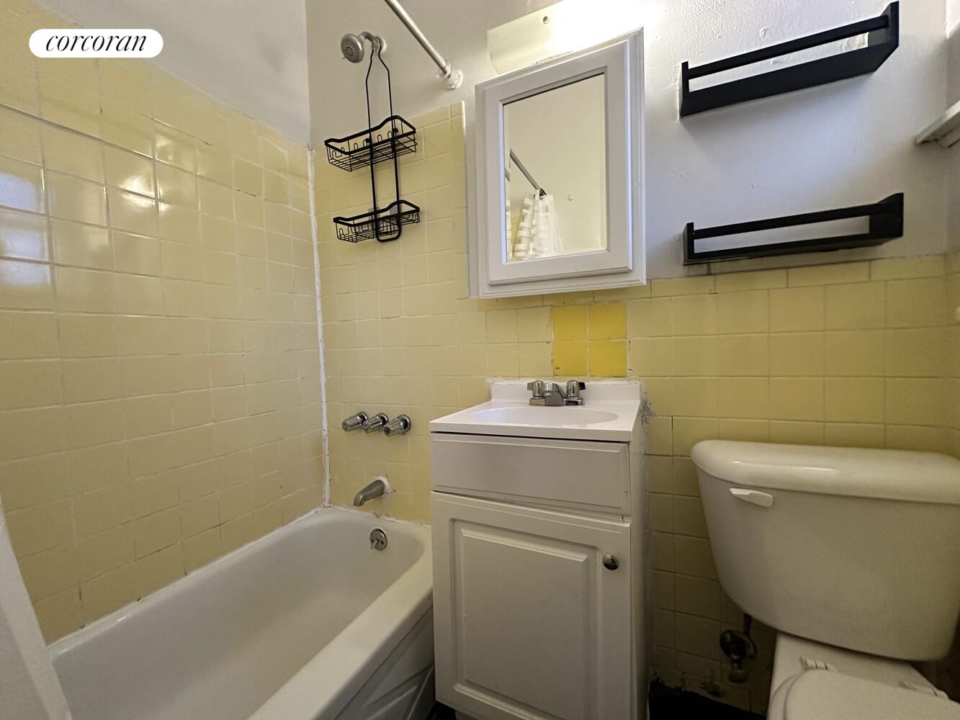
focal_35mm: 14
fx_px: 388
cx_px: 480
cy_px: 360
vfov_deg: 85.7
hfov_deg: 102.1
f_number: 2.2
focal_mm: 2.22
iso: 640
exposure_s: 1/60
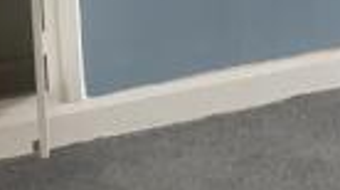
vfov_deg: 9.2
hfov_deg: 15.8
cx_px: 575
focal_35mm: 120
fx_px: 1080
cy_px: -231
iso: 250
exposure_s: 1/60
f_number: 1.6
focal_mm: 4.2
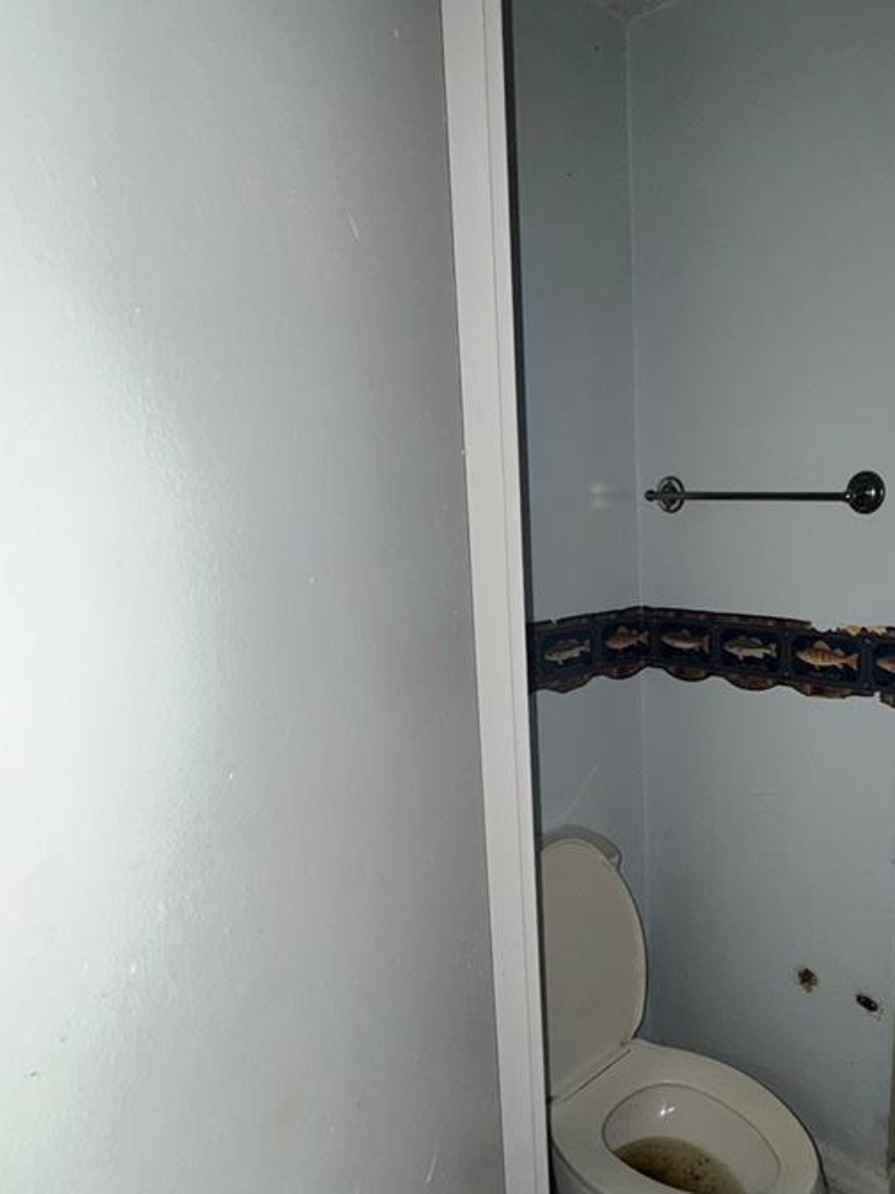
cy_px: 682
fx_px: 862
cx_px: 693
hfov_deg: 52.0
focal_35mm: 25
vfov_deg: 69.0
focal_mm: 2.22
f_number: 2.2
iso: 100
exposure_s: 1/30
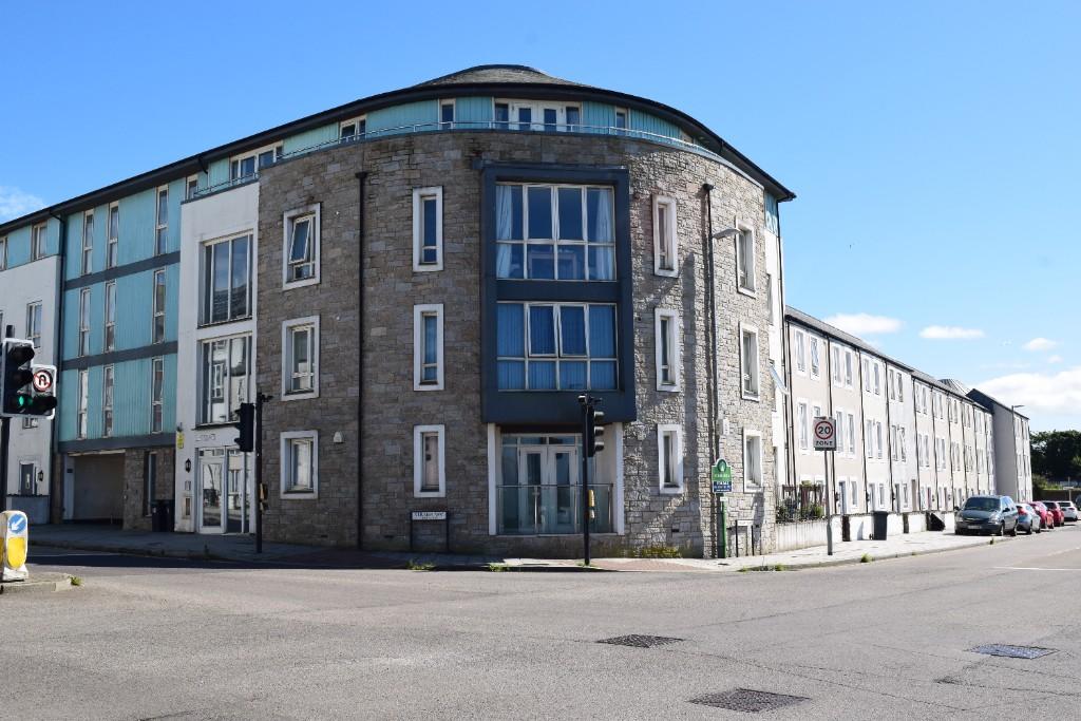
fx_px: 1126
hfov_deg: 51.3
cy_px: 360
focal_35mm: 38
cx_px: 540
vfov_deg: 35.5
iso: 400
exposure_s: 1/400
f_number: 11
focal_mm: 25
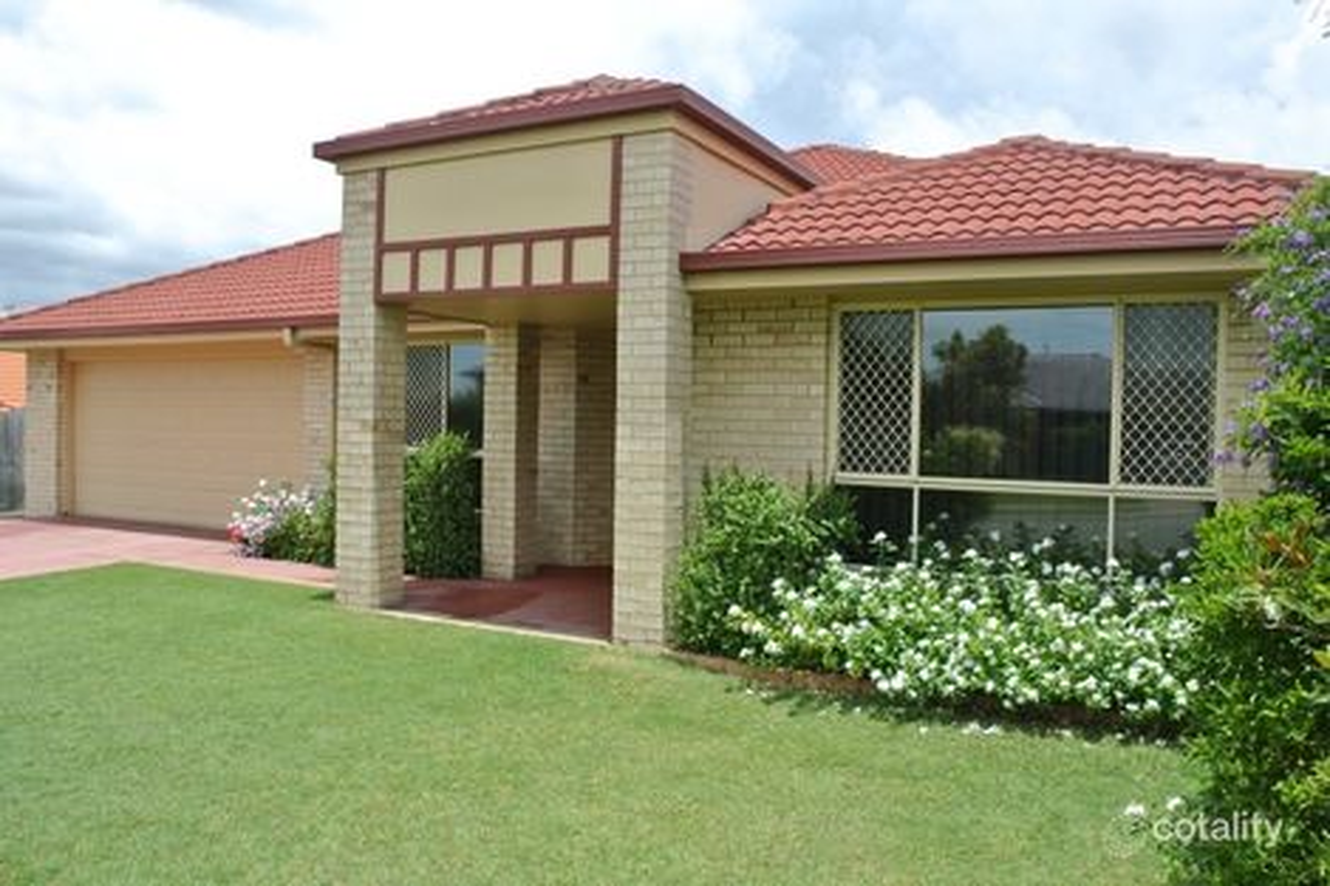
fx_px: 997
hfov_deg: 67.4
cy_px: 443
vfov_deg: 47.9
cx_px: 665
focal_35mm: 27
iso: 100
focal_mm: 10
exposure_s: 1/500
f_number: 5.6
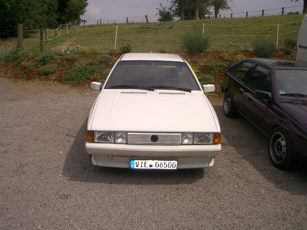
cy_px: 115
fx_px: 310
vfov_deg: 40.7
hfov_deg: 52.6
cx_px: 154
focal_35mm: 35
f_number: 4.3
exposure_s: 1/2000
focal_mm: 5.8
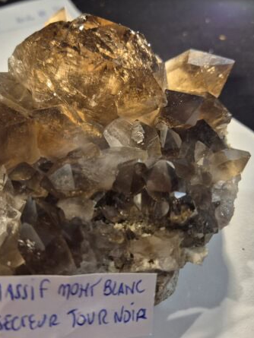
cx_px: 103
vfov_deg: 58.3
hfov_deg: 45.2
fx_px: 303
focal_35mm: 31
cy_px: 169
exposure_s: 1/100
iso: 100
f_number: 1.8
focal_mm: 5.4
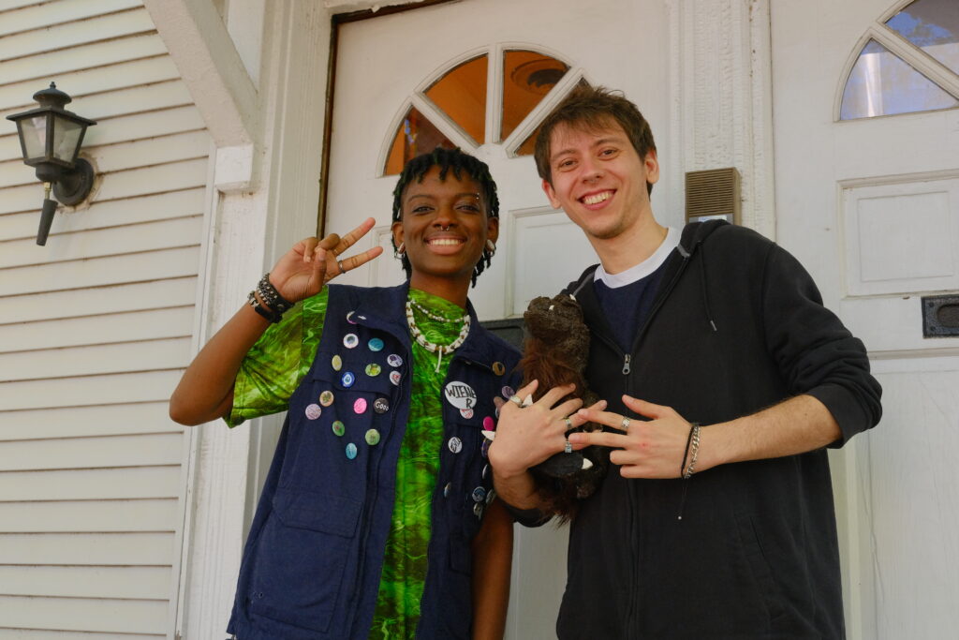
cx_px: 480
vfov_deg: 32.6
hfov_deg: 47.4
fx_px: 1092
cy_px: 320
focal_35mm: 41
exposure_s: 1/250
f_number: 6.4
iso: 1250
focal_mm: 27
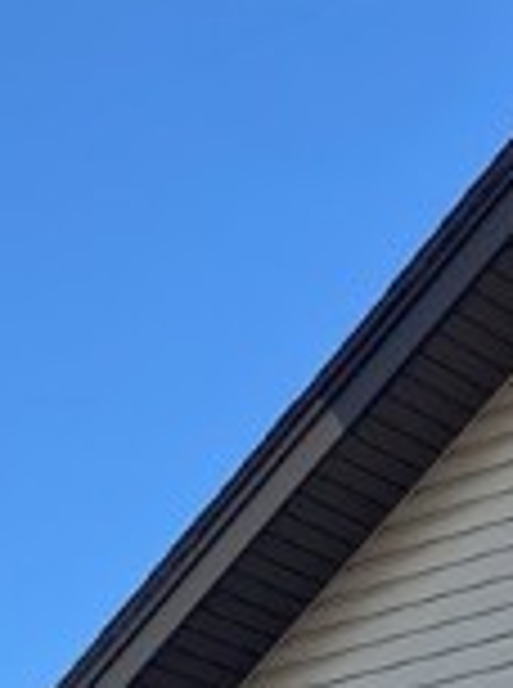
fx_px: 2798
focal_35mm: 141
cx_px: 958
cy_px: 1421
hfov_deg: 9.9
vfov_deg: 12.3
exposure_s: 1/454
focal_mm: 3.99
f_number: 1.8
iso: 32
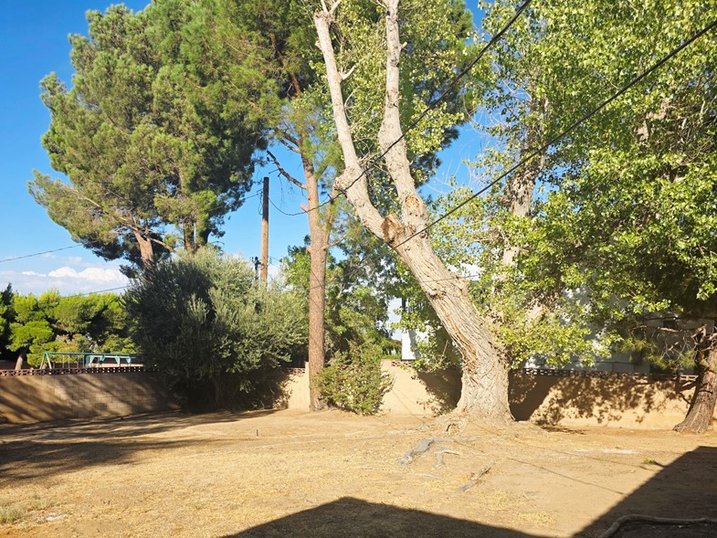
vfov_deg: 46.3
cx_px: 327
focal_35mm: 30
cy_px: 347
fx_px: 621
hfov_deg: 59.9
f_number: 1.7
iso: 80
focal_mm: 6.3
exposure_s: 1/5000
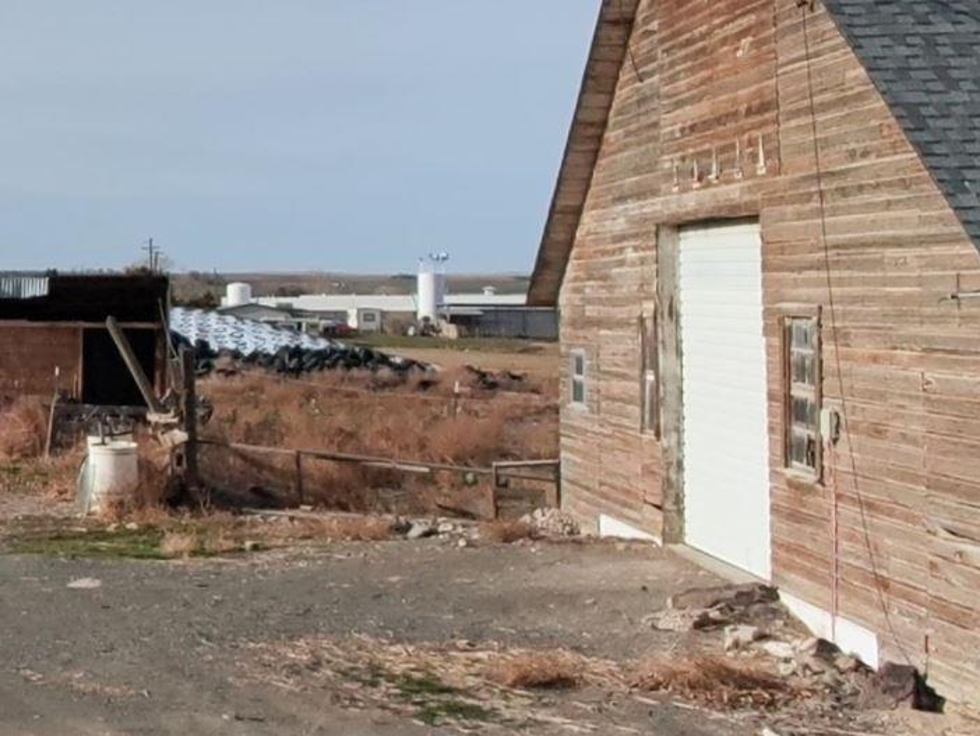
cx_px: -380
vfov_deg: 20.8
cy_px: 179
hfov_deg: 23.6
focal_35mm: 70
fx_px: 1982
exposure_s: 1/2686
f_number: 2.55
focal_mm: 16
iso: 101
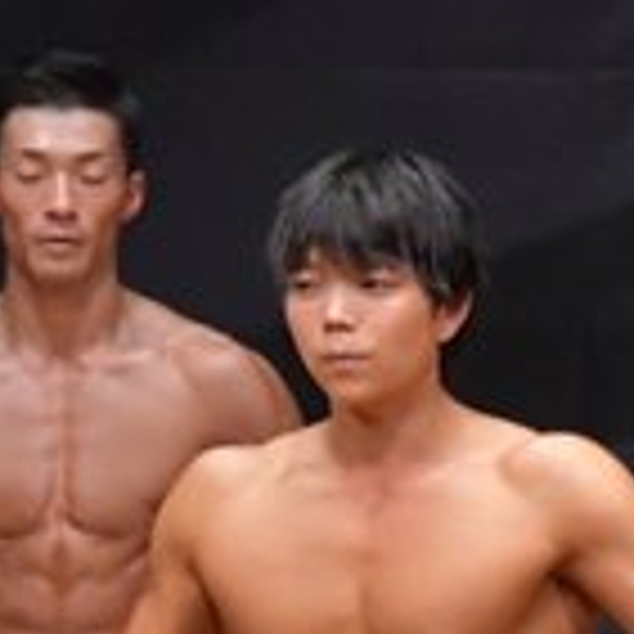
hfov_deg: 1.5
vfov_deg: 1.5
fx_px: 24658
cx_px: 758
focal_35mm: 1190
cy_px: 940
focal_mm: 170
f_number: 5.6
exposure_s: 1/400
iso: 6400
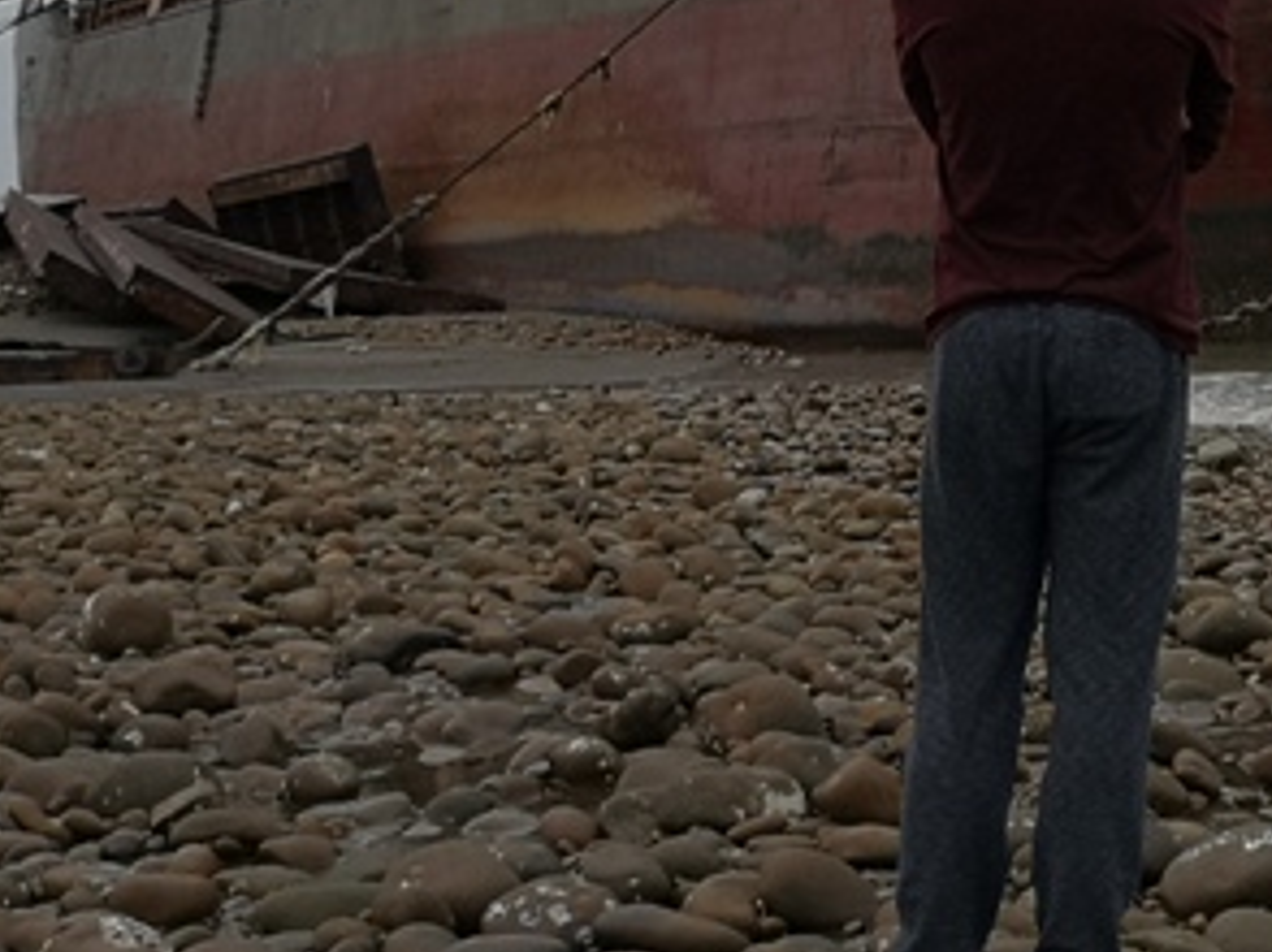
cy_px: -143
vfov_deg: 17.9
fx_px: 2901
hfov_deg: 22.9
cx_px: 1475
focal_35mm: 79
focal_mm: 3.95
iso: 50
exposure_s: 1/154
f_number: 1.8
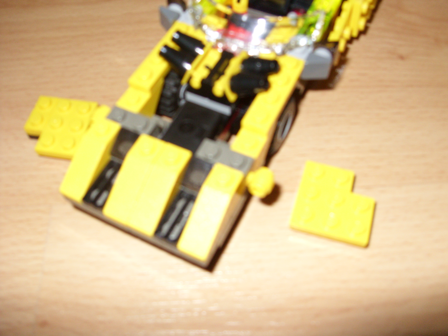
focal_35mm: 38
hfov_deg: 49.0
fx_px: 492
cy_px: 168
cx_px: 224
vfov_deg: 37.7
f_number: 2.8
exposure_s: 1/30
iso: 200
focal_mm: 6.3
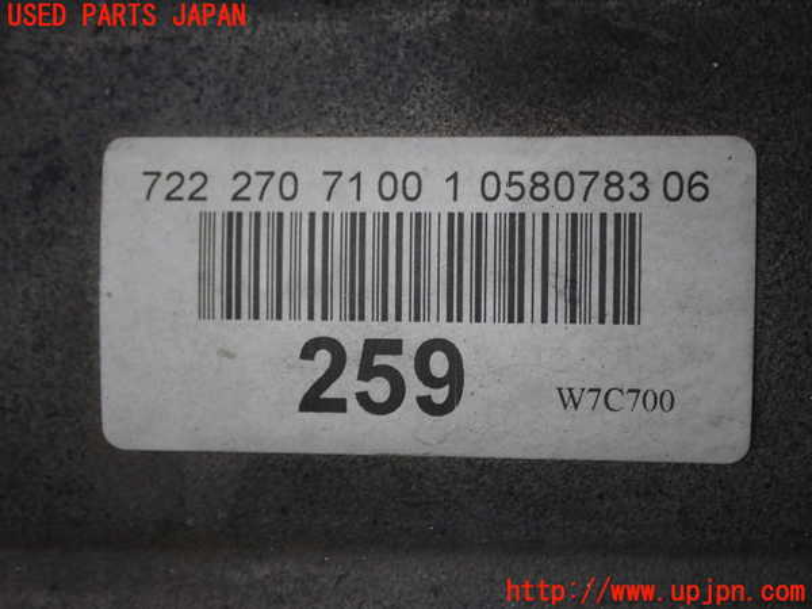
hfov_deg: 35.5
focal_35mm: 54
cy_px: 304
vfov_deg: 27.0
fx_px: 1267
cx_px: 406
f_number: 10
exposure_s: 1/50
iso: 200
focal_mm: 9.65
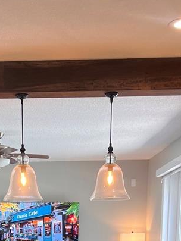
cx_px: 33
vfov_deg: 21.6
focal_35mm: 77
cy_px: 353
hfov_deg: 18.9
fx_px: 537
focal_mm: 5.7
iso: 64
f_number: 1.5
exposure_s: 1/60
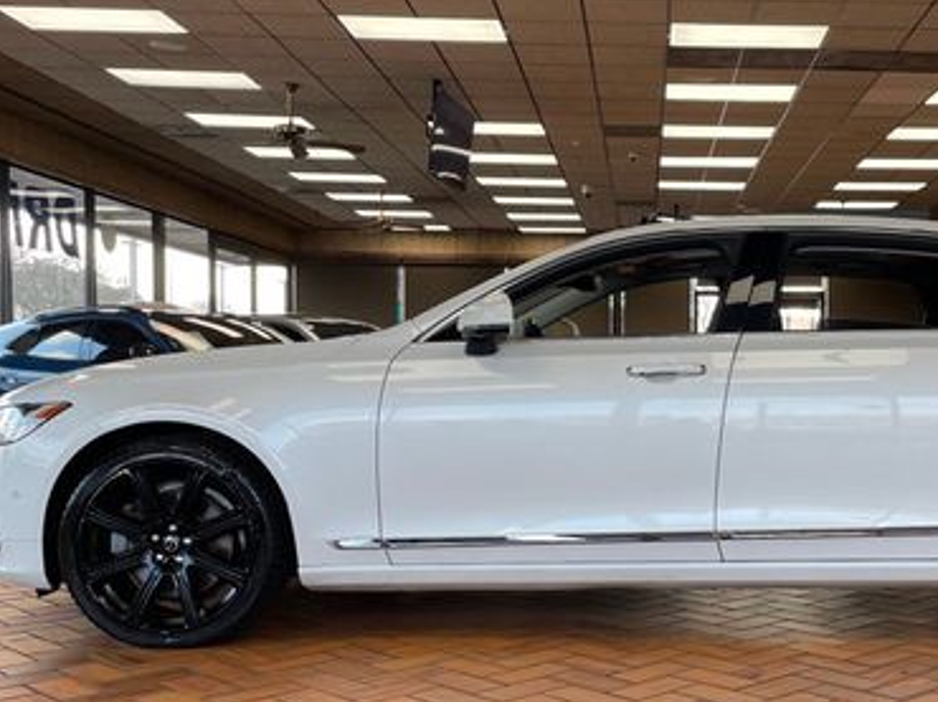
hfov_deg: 41.1
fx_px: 1219
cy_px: 426
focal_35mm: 45
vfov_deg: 32.0
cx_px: 687
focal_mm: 4.2
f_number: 1.6
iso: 32
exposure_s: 1/156
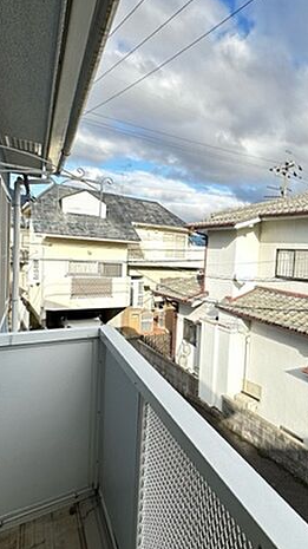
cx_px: 295
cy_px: 279
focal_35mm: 21
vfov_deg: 83.9
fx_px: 305
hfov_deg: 46.4
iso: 40
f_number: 2.2
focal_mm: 2.22
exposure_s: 1/427
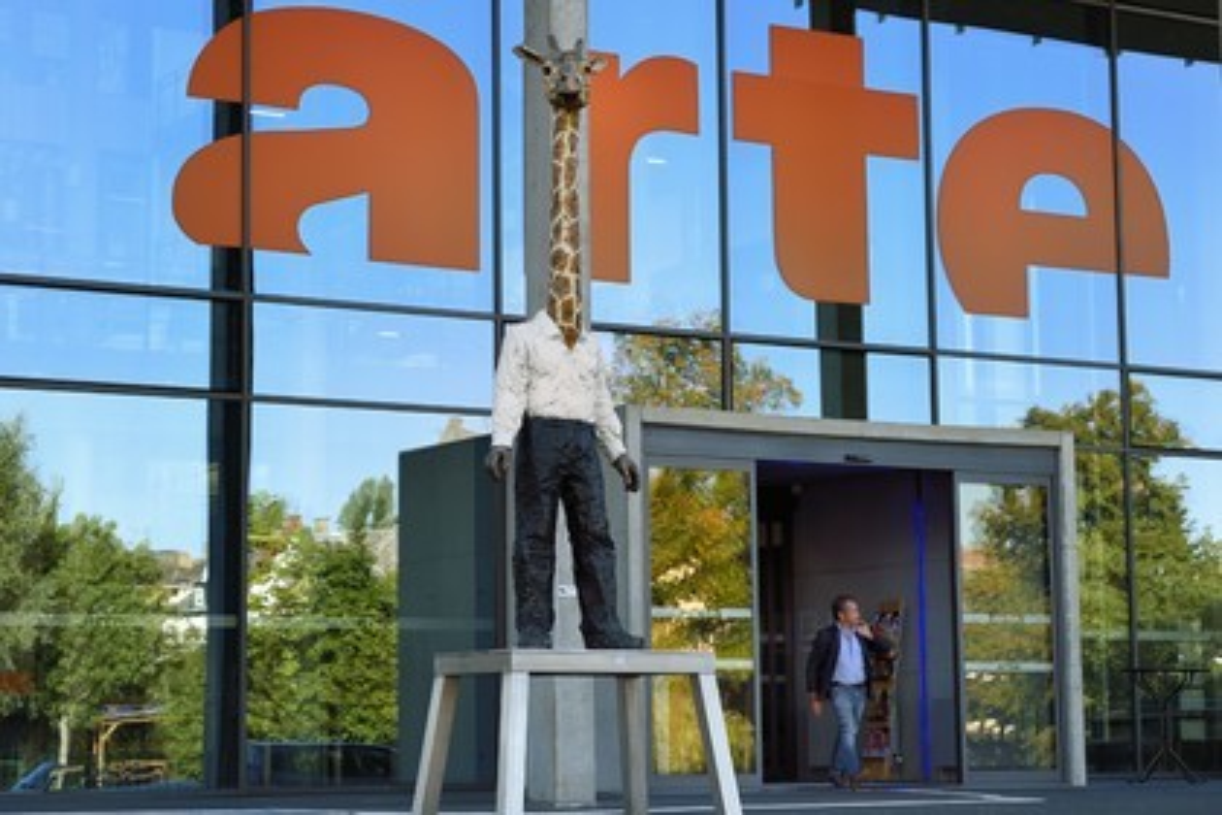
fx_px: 2647
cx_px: 611
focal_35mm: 78
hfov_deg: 26.0
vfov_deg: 17.5
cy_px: 408
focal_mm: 78
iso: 200
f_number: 5.6
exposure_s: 1/250
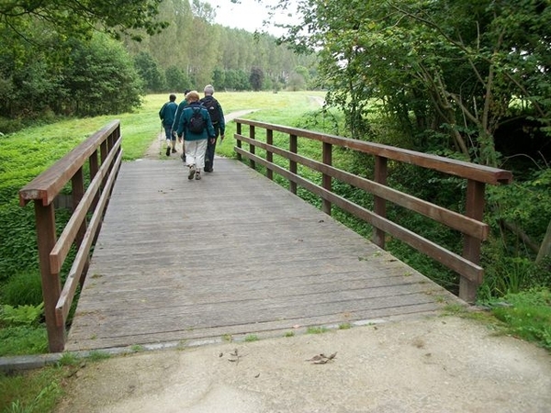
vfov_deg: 44.2
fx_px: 509
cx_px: 276
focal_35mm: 32
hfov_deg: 56.8
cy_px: 206
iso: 80
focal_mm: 5.7
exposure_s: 1/100
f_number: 2.9
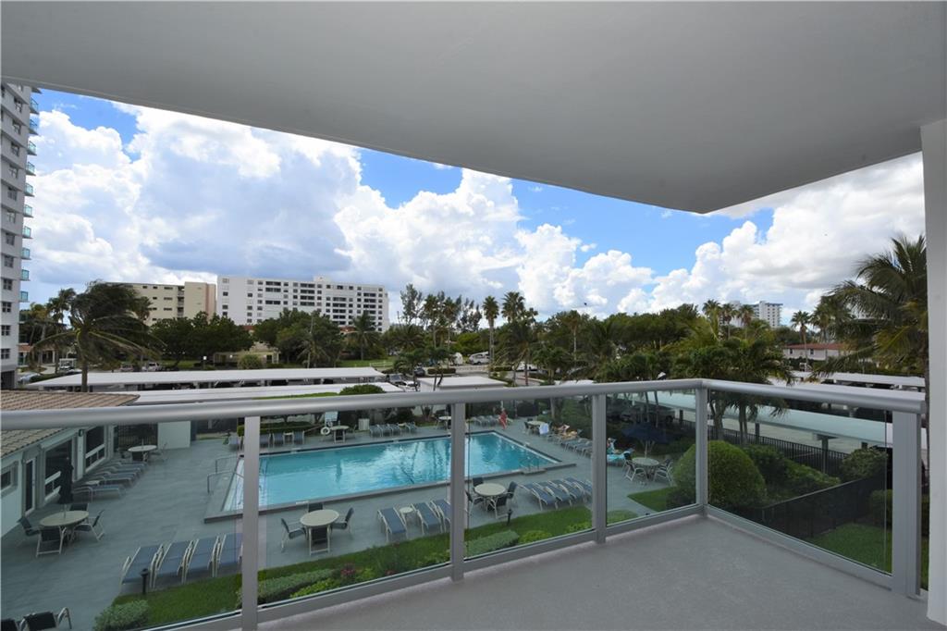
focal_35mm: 15
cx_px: 474
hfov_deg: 100.4
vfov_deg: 77.3
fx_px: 394
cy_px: 316
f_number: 13
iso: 200
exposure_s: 1/250
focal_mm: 10
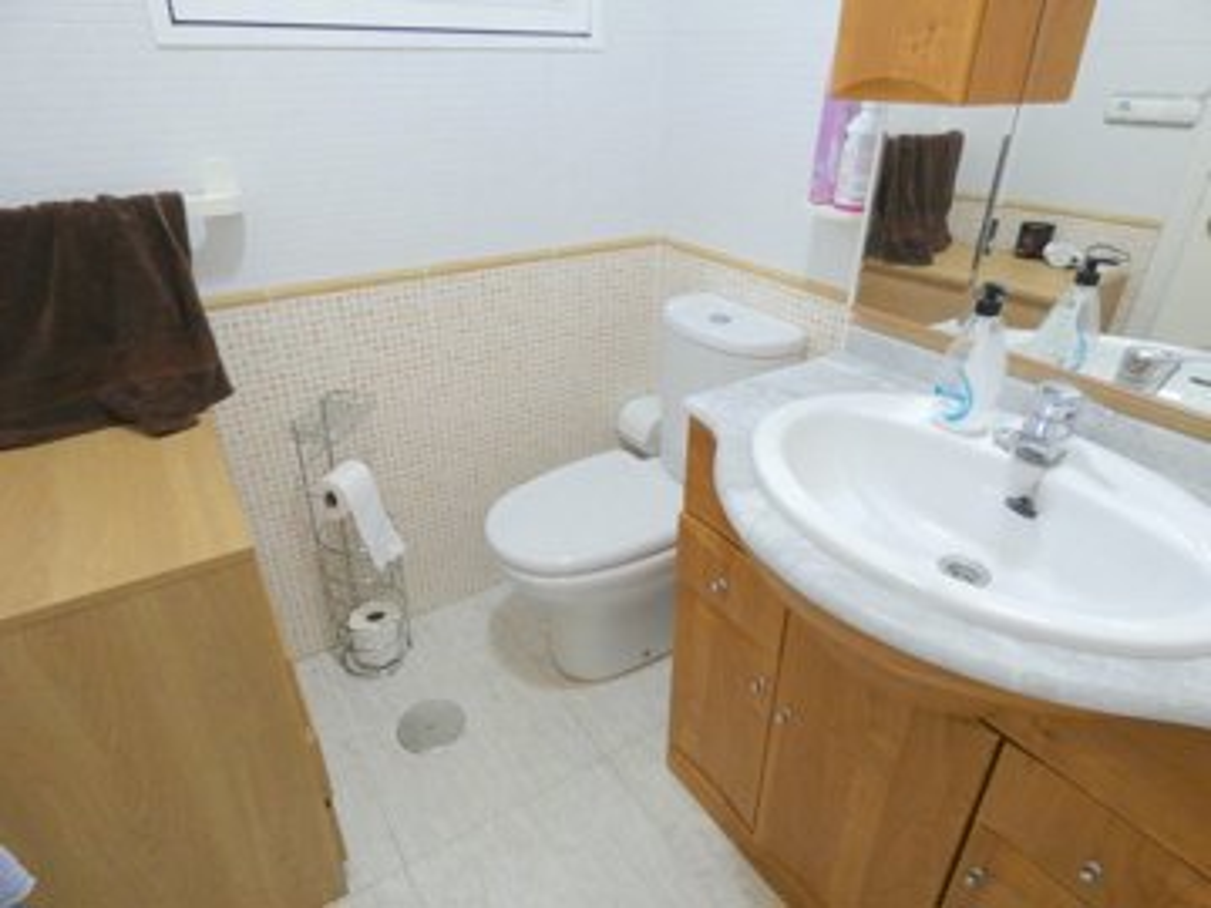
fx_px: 700
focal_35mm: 20
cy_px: 454
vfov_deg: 66.0
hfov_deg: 81.7
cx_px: 606
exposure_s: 1/60
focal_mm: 3.6
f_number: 2.8
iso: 500
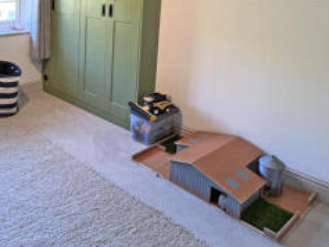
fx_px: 304
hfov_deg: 52.2
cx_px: 55
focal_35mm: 32
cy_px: 53
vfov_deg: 42.4
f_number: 1.8
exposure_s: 1/50
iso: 125
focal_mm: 1.57
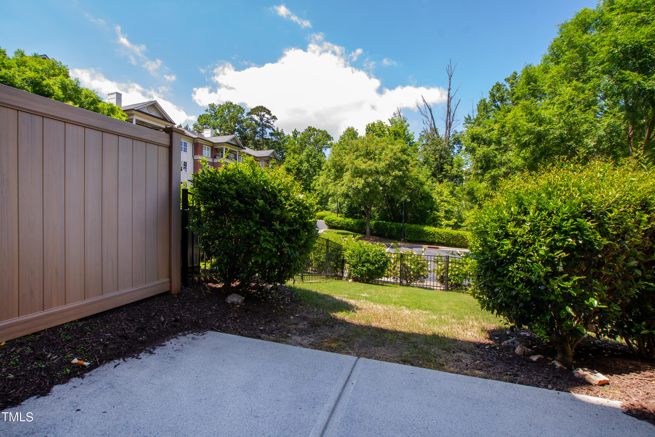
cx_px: 328
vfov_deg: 77.3
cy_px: 218
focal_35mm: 15
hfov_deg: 100.4
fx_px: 273
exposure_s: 1/80
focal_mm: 10
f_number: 8
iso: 250
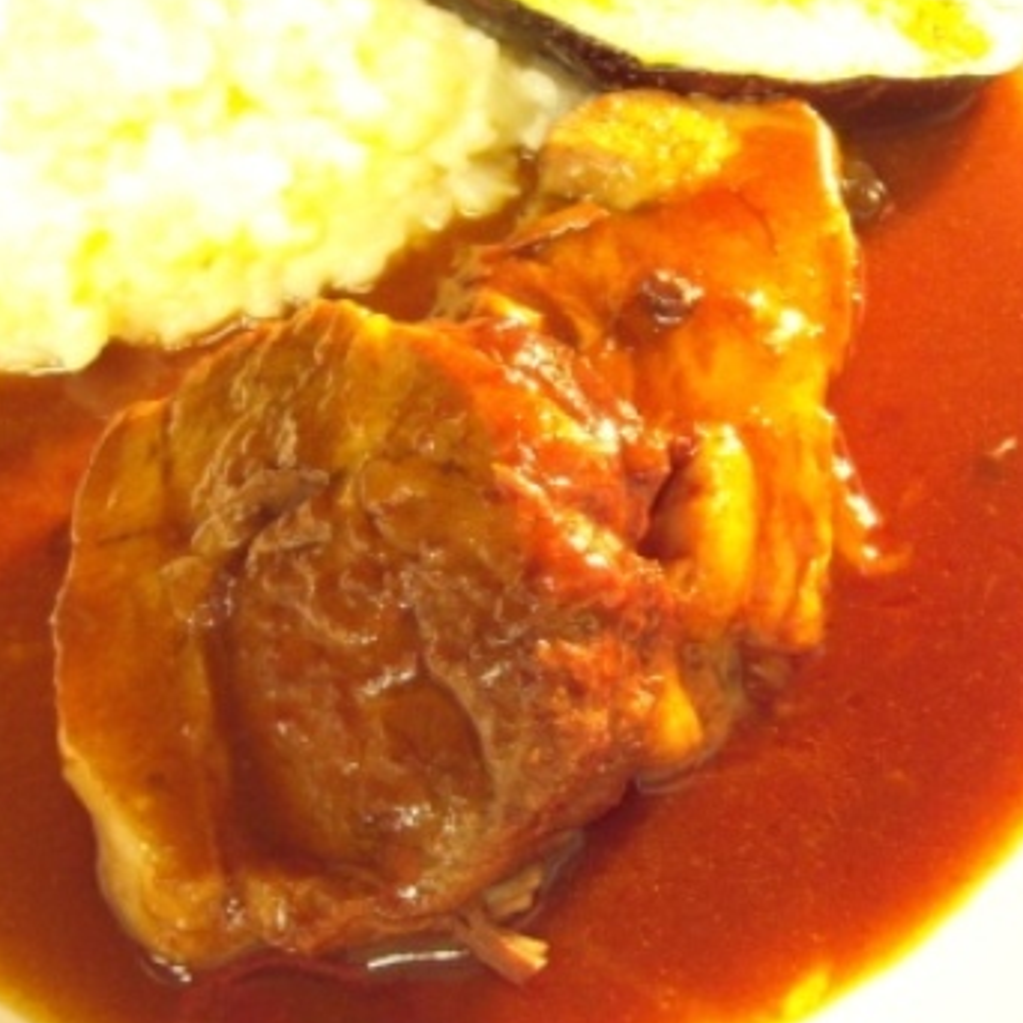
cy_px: 579
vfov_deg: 34.6
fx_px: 1638
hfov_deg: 34.7
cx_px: 535
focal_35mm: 49
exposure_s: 1/15
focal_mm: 5.7
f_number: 2.8
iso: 400
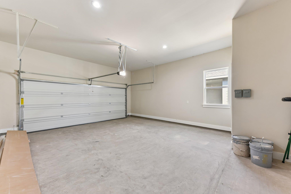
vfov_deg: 81.2
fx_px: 113
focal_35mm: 14
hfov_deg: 104.2
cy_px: 97
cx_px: 146
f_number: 8
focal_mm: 14
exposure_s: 1/8
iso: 360
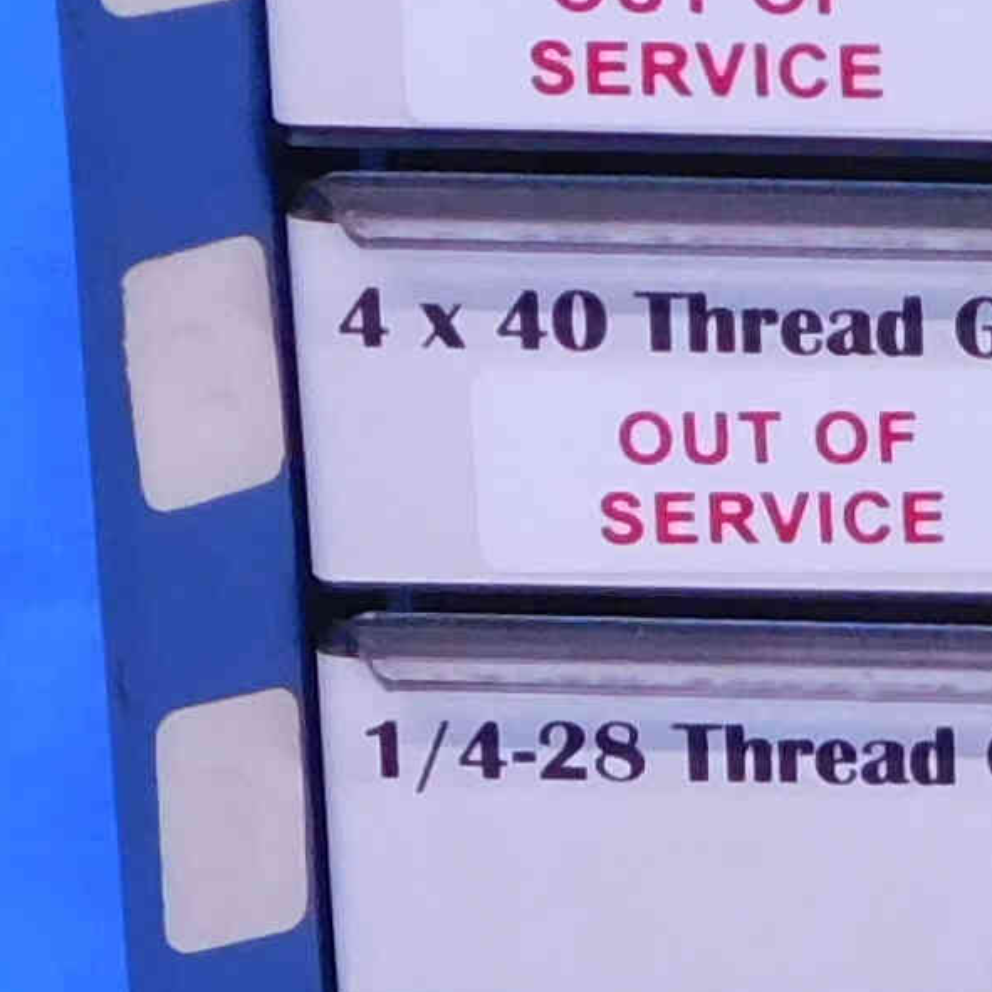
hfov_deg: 5.5
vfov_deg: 5.6
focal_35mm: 310
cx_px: 2065
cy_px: 1539
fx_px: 10051
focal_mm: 8
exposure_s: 1/30
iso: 280
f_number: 3.7
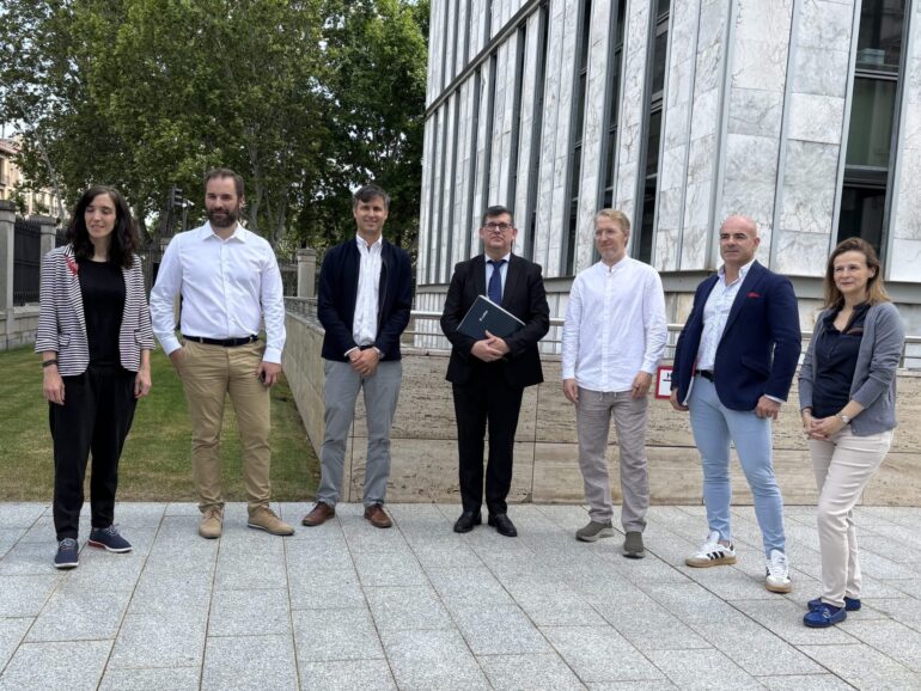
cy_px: 346
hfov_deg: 67.3
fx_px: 692
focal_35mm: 26
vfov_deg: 53.1
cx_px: 460
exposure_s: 1/988
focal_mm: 5.96
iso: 50
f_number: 1.6
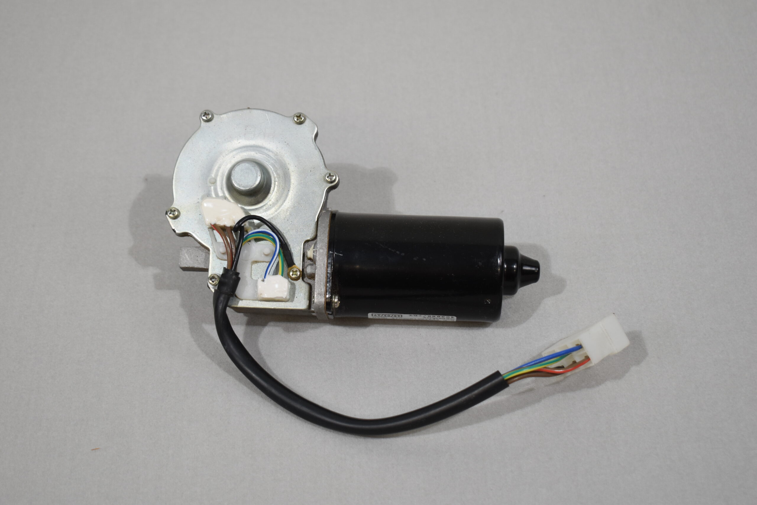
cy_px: 252
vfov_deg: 21.6
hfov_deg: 31.9
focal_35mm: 63
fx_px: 1325
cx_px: 378
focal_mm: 42
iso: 400
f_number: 5.6
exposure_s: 1/100
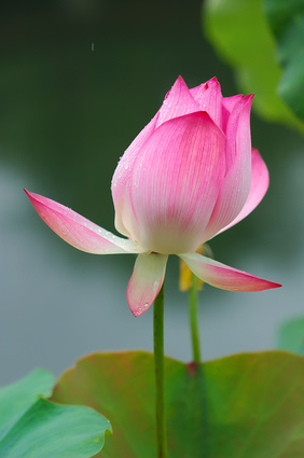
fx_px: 1620
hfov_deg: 10.7
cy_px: 229
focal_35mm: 128
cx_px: 152
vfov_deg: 16.1
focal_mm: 85
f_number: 3.5
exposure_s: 1/800
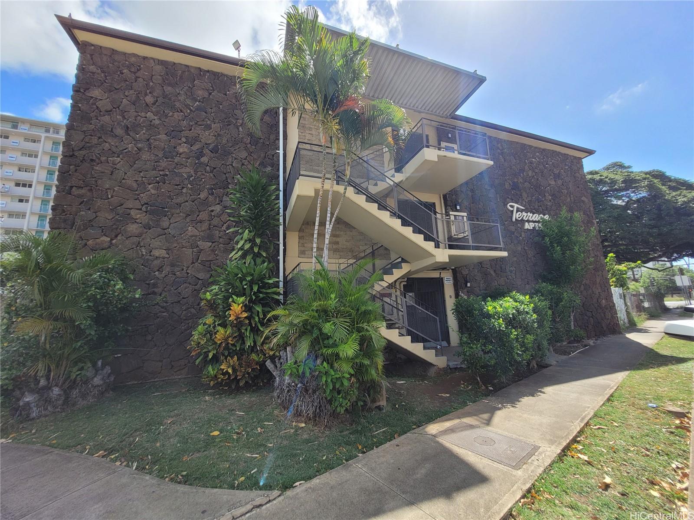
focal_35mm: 13
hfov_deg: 106.2
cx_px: 347
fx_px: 261
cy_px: 260
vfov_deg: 89.9
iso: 40
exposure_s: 1/752
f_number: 2.2
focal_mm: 1.74
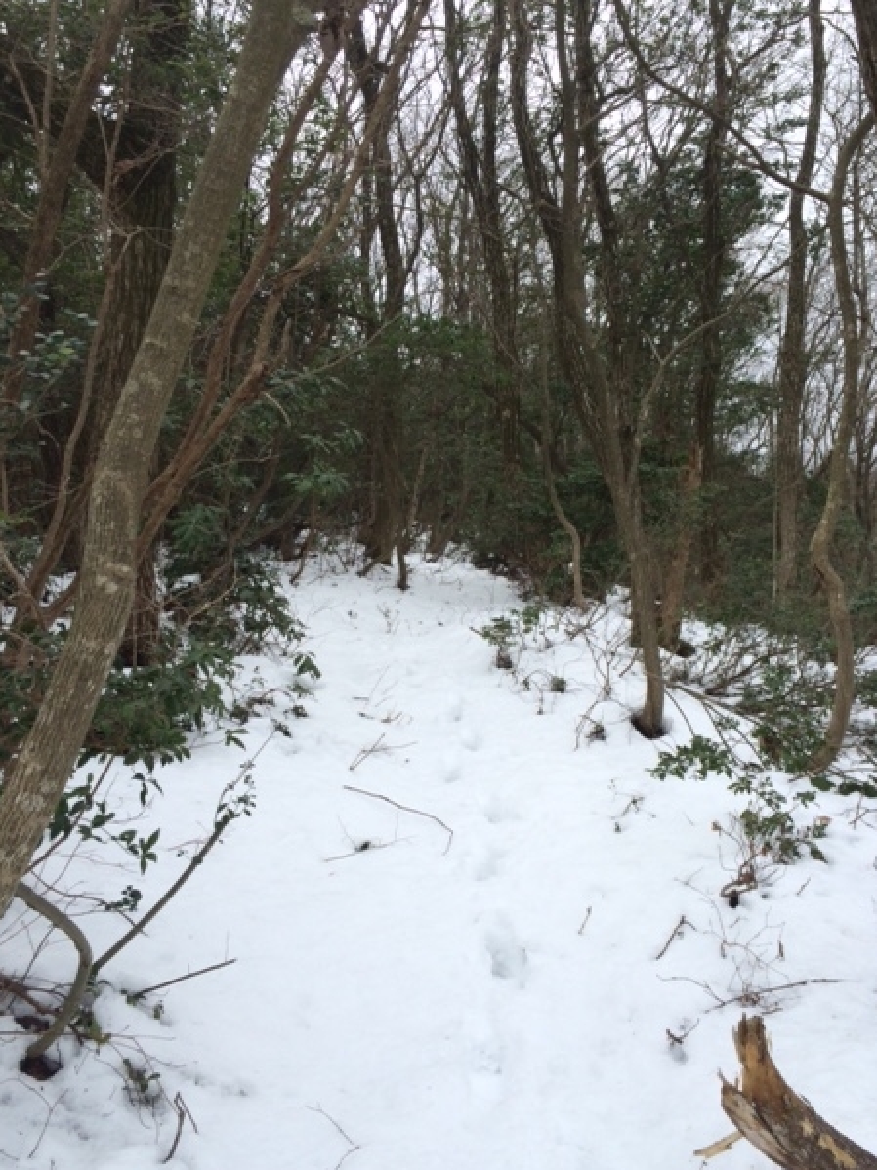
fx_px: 1048
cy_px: 613
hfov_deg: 45.4
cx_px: 453
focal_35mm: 31
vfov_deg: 58.3
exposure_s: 1/805
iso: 32
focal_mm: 4.15
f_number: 2.2
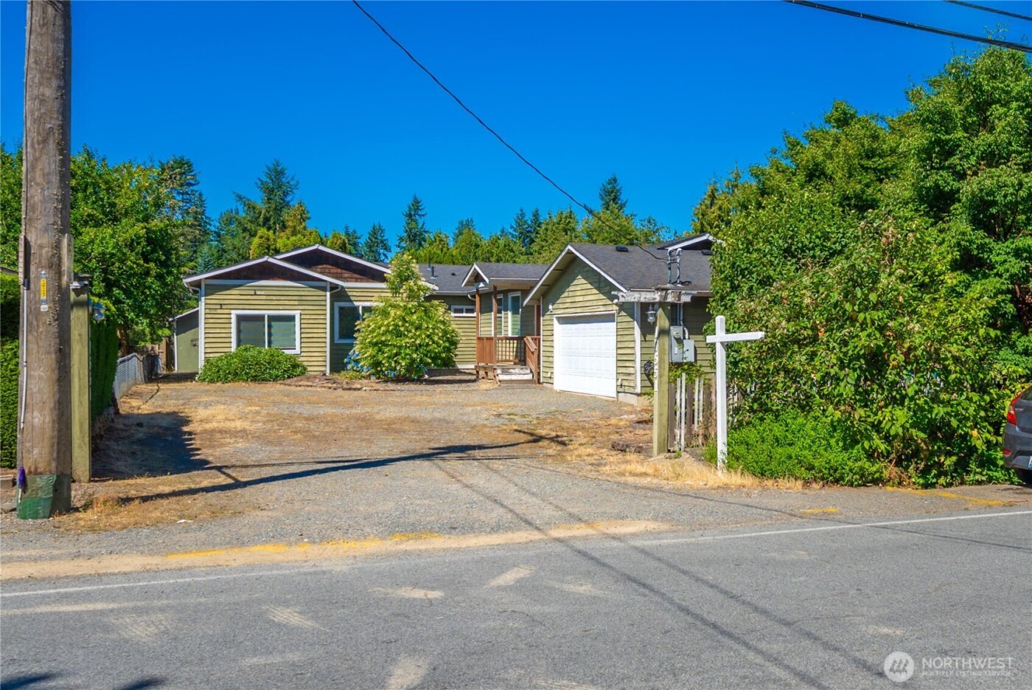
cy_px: 345
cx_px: 516
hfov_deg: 73.7
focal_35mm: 24
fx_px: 688
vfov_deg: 53.2
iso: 80
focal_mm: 24
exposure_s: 1/160
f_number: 7.1
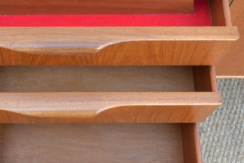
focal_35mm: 57
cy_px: 76
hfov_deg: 34.9
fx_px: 385
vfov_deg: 23.8
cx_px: 85
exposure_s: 1/125
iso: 360
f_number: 3.8
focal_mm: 23
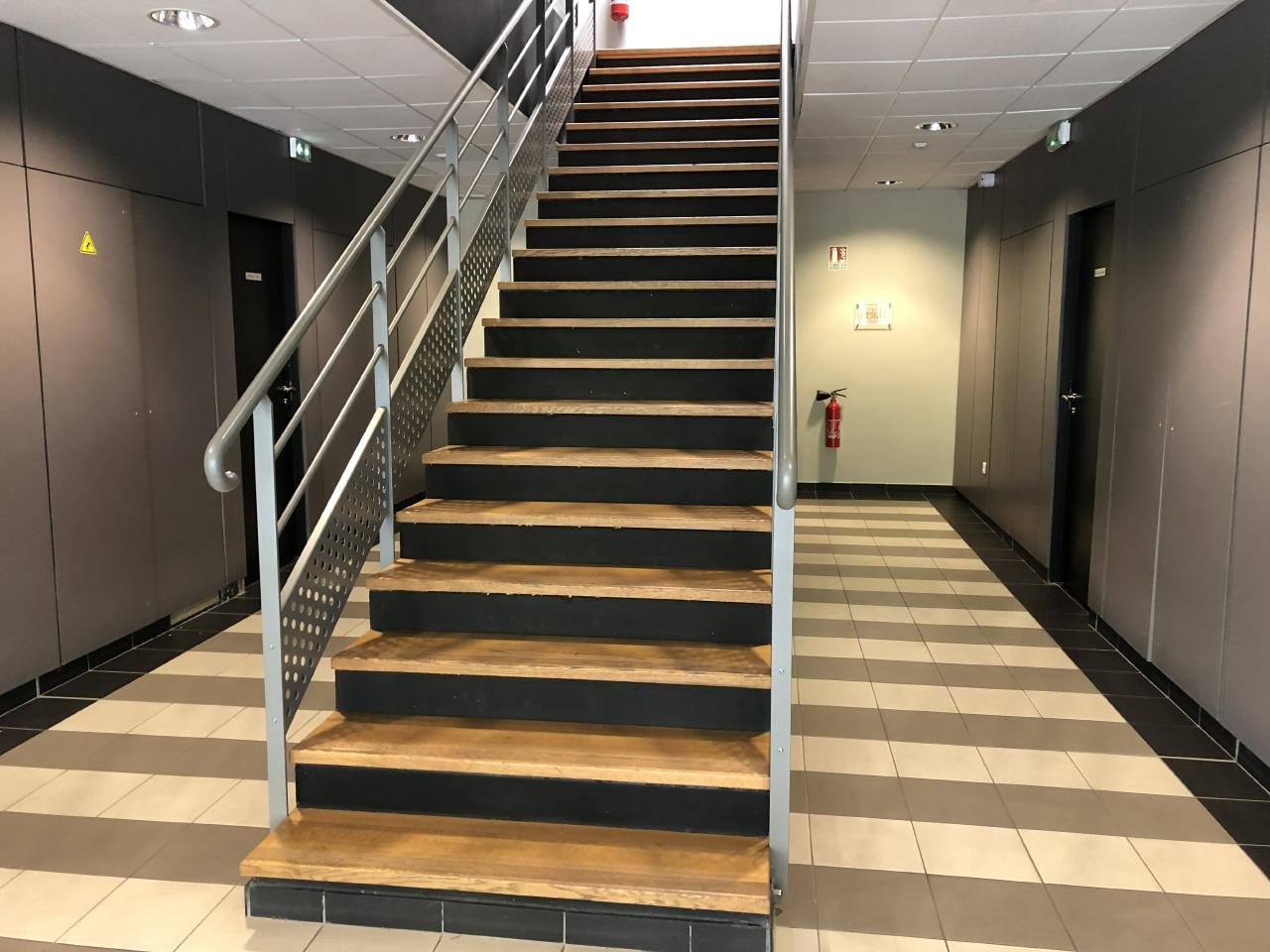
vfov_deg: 49.7
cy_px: 476
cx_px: 635
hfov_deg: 63.4
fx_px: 1027
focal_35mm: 28
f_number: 1.8
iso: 80
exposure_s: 1/17
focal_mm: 3.99
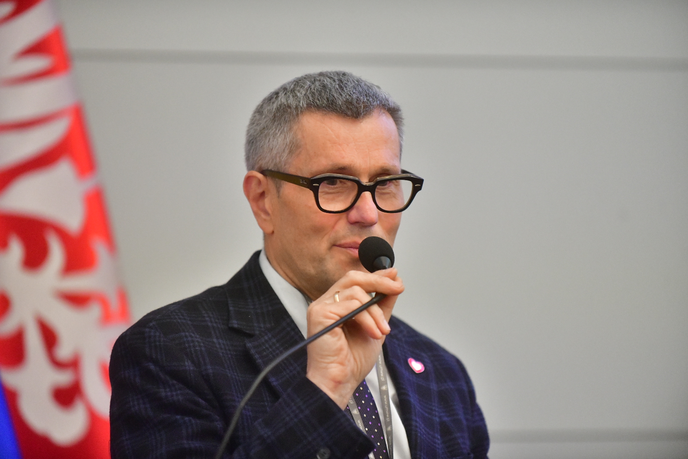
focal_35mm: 200
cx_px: 344
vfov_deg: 6.9
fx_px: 3822
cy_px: 230
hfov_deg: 10.3
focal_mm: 200
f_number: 2.8
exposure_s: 1/200
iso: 5000
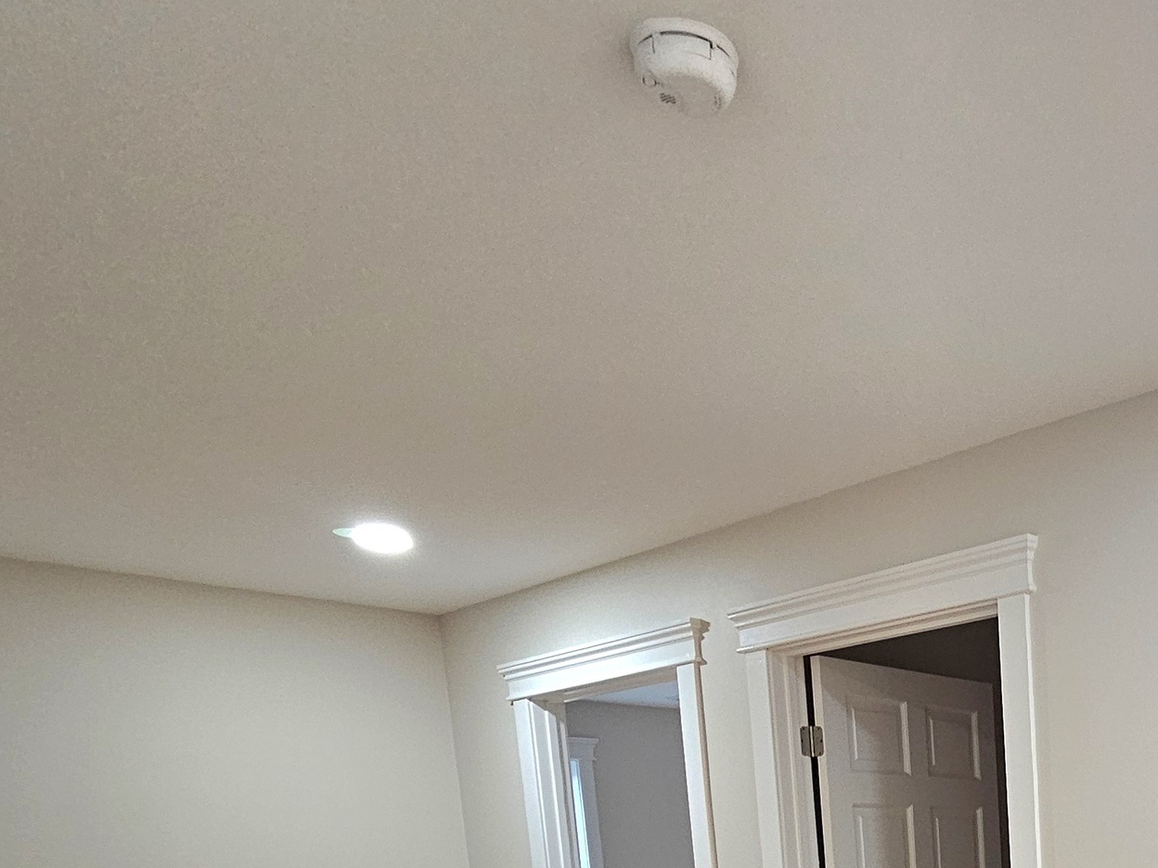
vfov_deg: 35.0
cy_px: 1041
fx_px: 1070
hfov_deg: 49.5
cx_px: 1078
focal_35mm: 32
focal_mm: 2.2
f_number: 2.2
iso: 200
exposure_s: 1/60.2
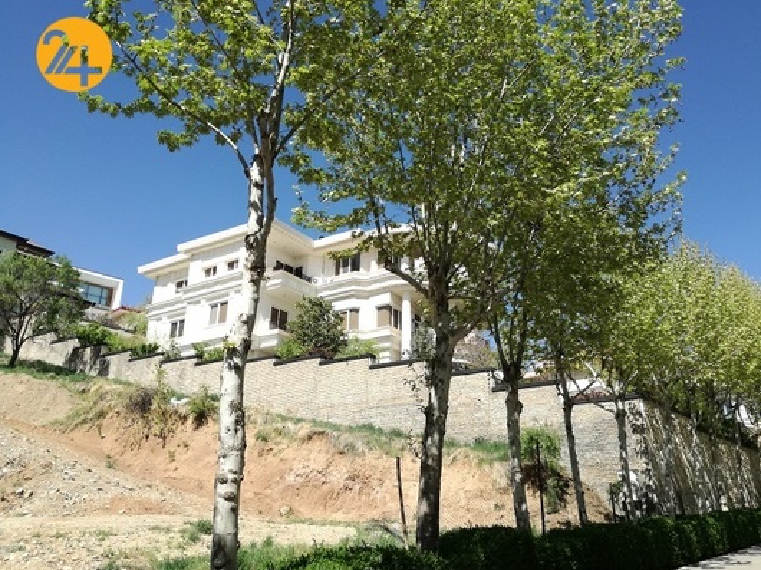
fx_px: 615
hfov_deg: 63.5
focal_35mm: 28
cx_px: 386
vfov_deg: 49.7
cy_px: 277
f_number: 2
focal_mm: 3.79
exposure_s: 1/835
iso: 50
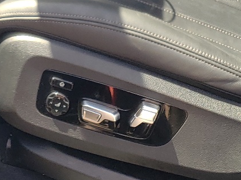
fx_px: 682
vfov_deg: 13.7
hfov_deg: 19.8
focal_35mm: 98
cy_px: -129
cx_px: 38
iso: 50
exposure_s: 1/323
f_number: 1.5
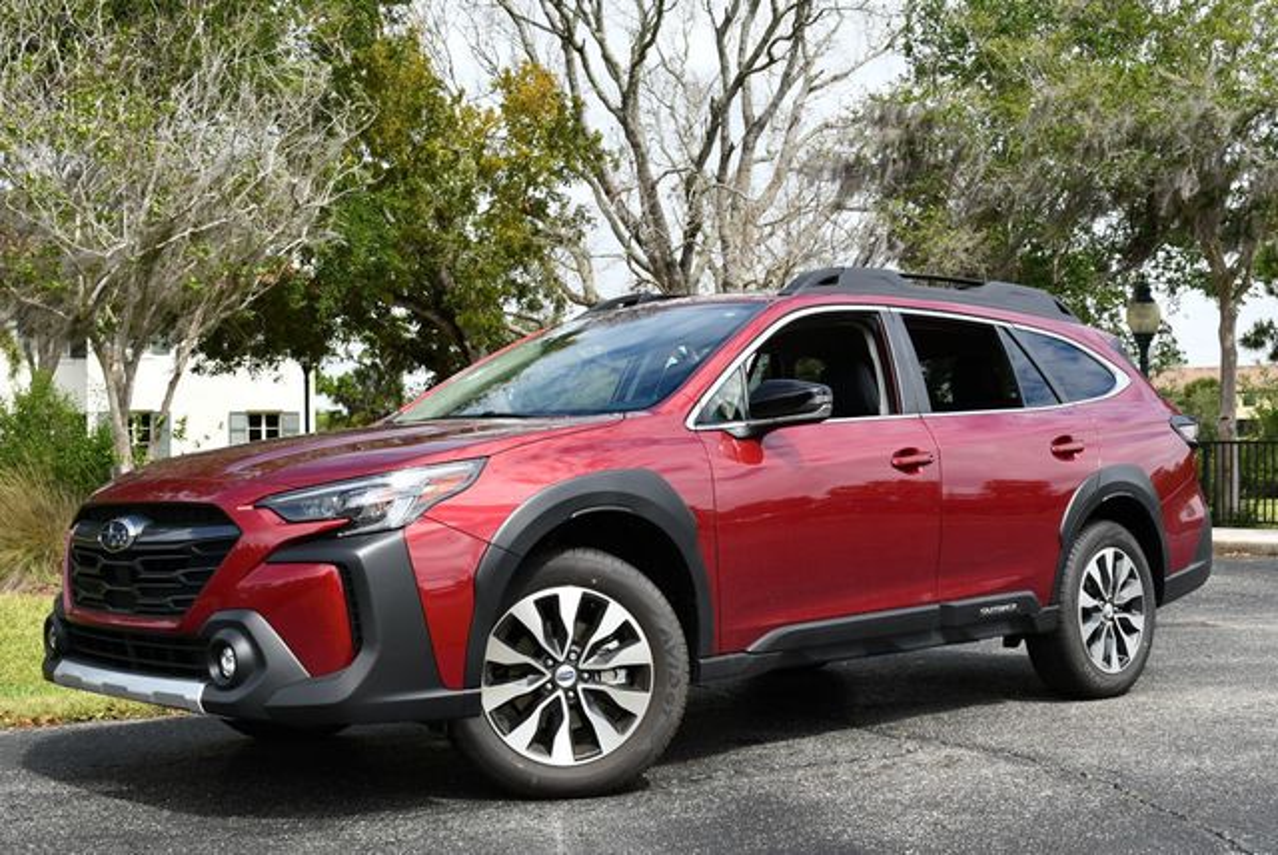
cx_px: 639
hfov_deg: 41.1
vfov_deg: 28.1
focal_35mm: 48
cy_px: 428
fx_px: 1706
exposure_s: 1/250
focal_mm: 24
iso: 125
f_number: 8
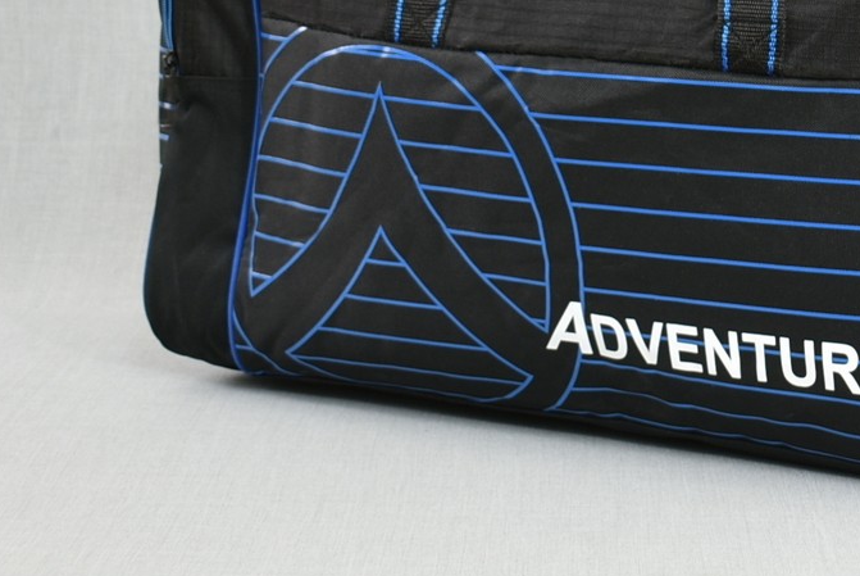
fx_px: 1984
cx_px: 743
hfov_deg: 23.9
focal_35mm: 83
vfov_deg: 16.3
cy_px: 76
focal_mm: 29
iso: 100
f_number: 5
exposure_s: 1/5
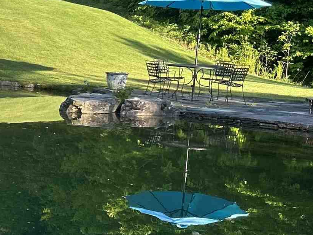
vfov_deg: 15.3
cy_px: 135
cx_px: -172
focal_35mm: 97
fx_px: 877
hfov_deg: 17.8
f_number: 1.5
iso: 50
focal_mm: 5.7
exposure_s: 1/1029
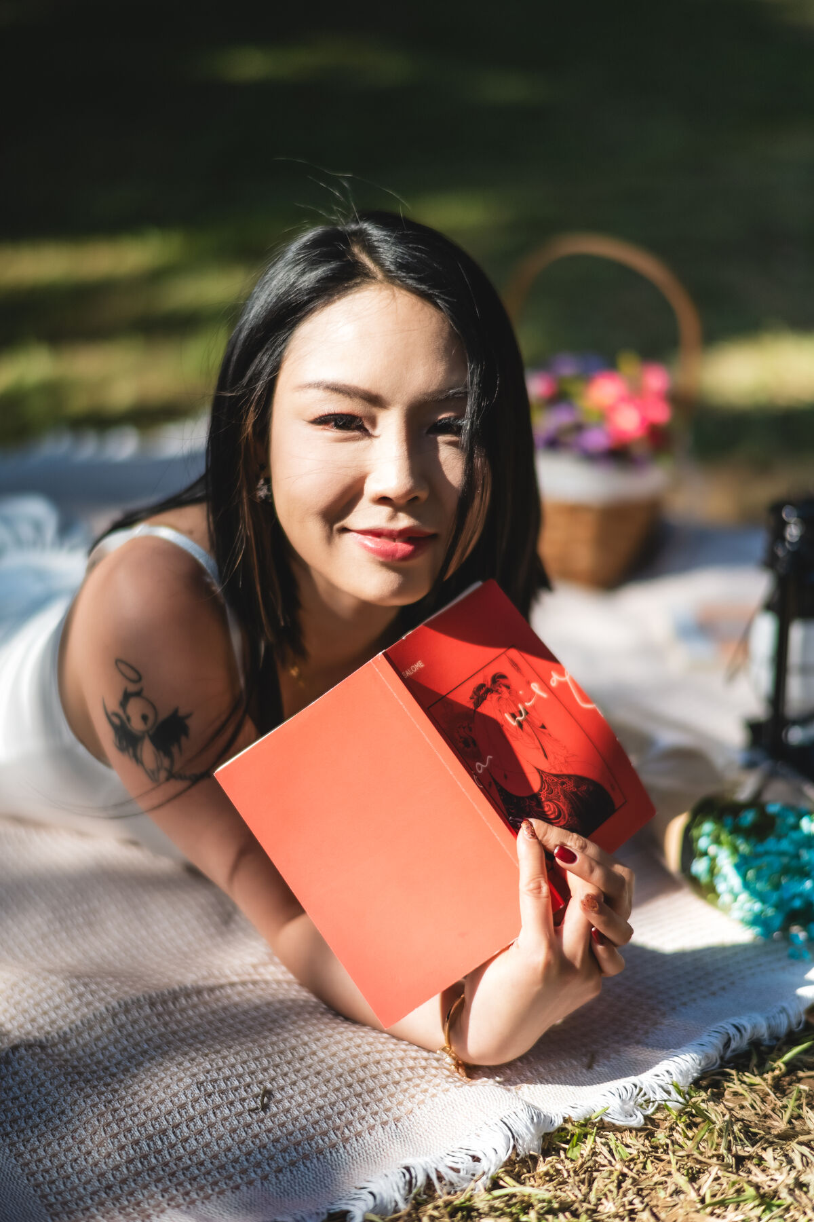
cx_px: 407
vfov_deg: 34.5
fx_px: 1967
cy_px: 611
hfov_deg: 23.4
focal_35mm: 58
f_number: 1.4
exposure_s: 1/8000
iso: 220
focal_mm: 58
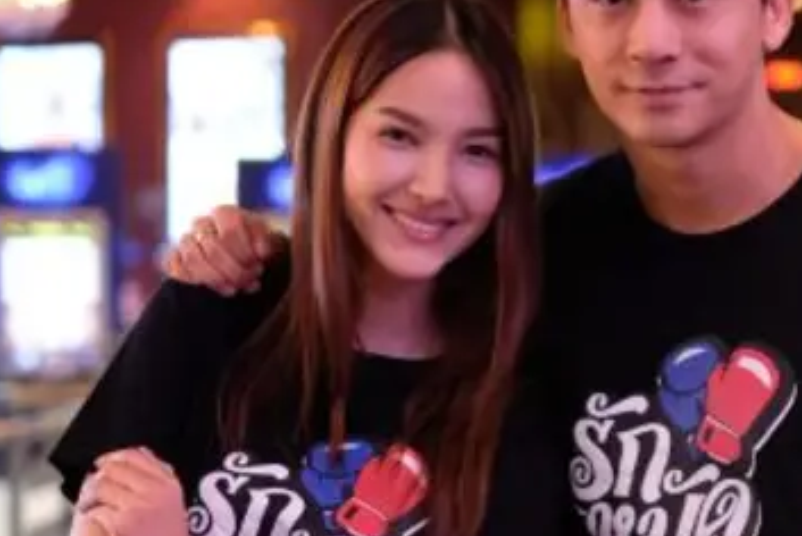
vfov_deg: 11.7
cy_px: 352
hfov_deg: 17.4
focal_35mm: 117
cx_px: 593
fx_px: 2609
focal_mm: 35
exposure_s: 1/125
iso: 2500
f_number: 1.4
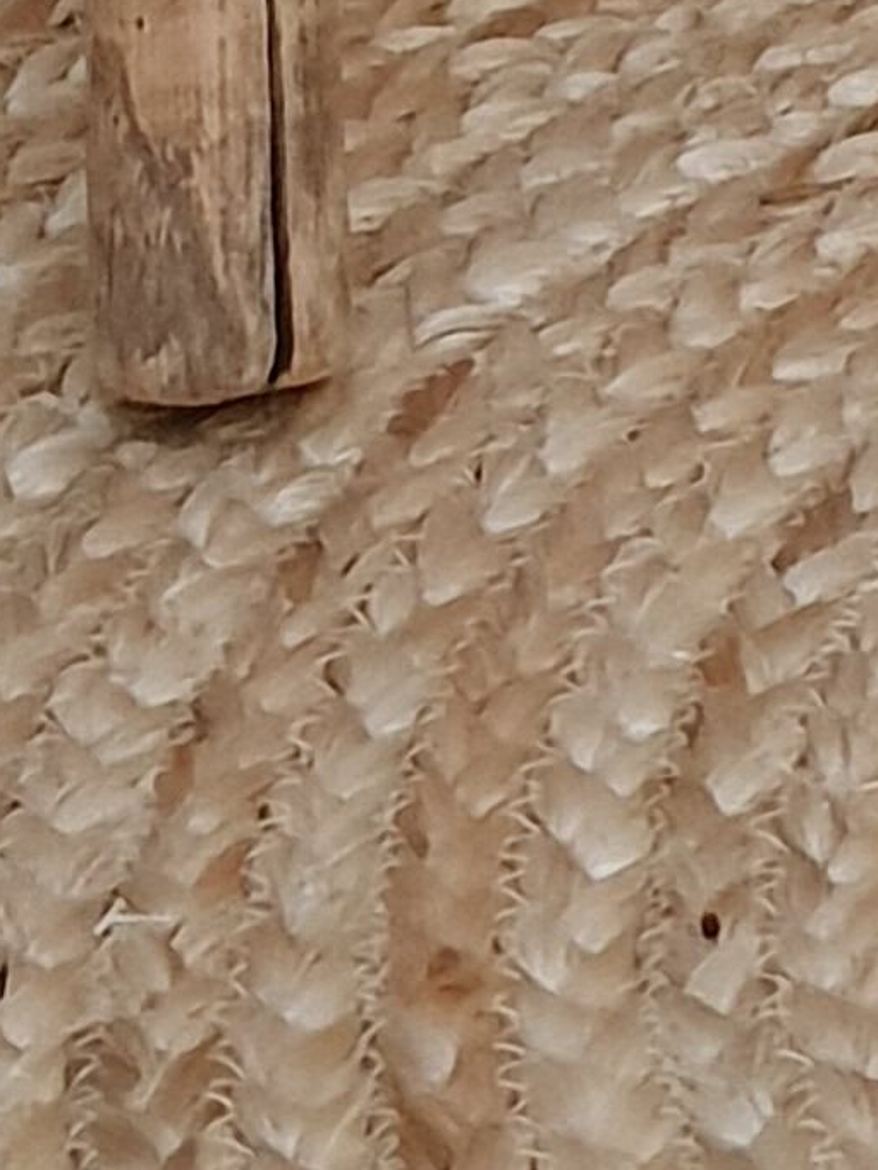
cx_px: 1694
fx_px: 5206
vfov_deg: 10.0
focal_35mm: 154
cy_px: -2235
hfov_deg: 9.1
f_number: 2.4
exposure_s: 1/39
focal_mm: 4.3
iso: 250
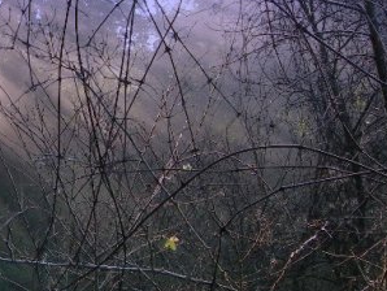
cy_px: 68
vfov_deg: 14.5
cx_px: -55
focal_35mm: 102
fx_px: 1141
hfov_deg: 18.4
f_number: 4.8
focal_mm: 7.8
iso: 50
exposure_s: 1/77.5
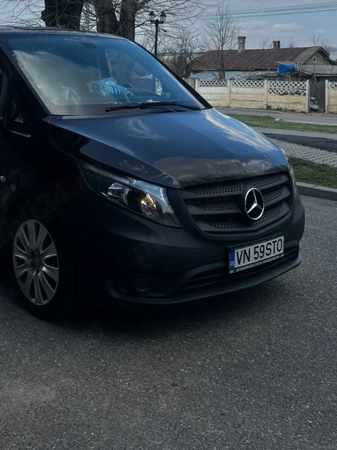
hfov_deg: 29.7
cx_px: 78
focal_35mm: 48
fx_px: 623
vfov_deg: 37.9
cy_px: 75
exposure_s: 1/1196
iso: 50
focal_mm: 5.7
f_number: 1.5
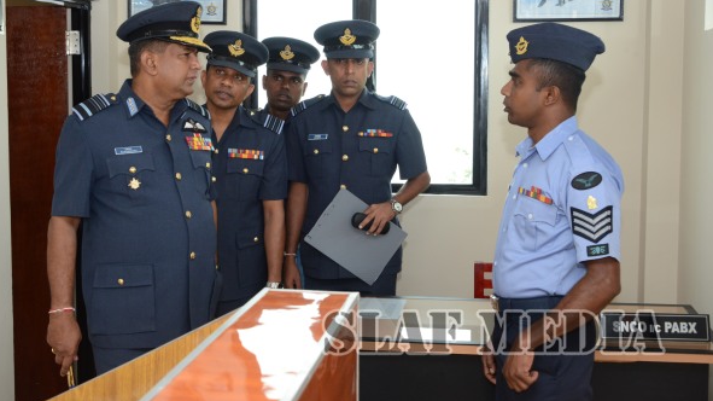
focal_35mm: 51
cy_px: 163
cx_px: 355
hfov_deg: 40.6
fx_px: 964
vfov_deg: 23.4
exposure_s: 1/100
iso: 2000
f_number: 8
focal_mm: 48
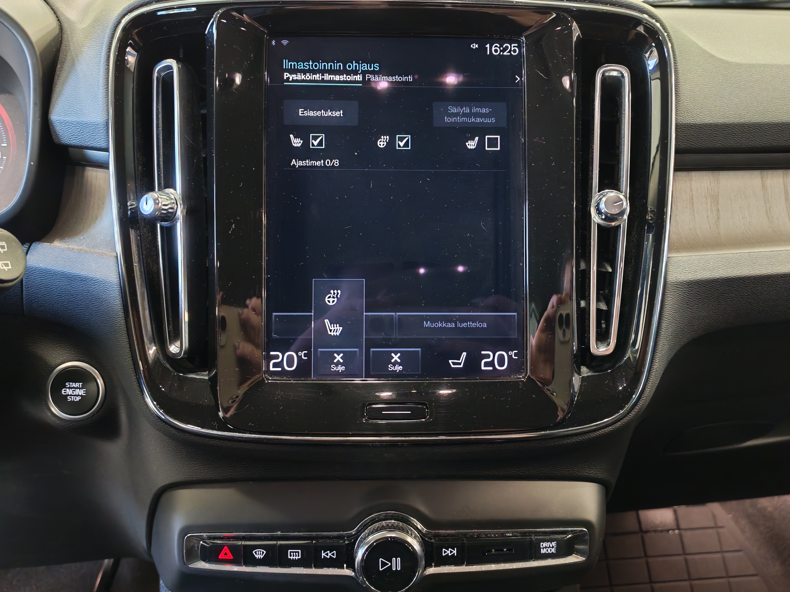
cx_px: 395
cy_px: 296
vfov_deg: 42.9
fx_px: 753
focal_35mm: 33
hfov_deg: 55.4
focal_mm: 6.12
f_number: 1.9
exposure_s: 1/33
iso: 1600
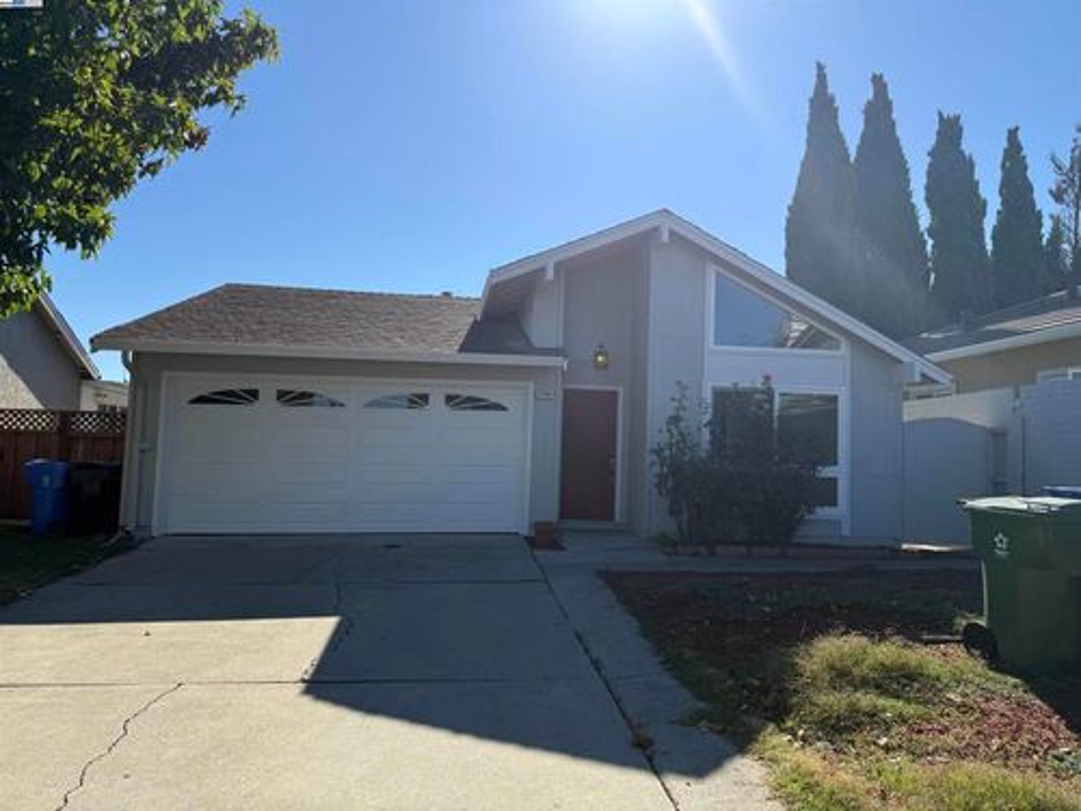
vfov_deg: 56.8
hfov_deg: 71.6
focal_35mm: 24
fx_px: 749
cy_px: 406
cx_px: 540
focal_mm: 6.76
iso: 80
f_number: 1.78
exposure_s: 1/4975
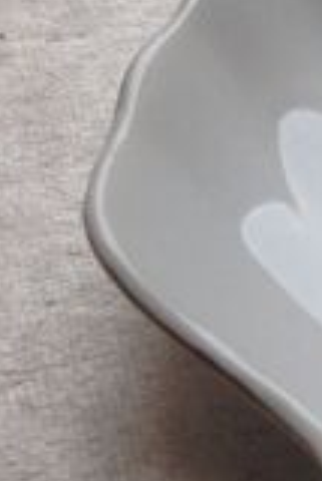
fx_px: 1459
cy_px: 227
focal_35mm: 109
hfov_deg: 11.1
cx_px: 695
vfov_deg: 18.7
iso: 64
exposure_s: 1/120
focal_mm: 4.28
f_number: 2.4
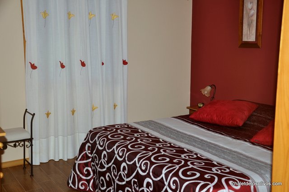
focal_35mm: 48
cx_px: 144
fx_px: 385
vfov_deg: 28.0
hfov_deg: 41.2
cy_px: 96
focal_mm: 32
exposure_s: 1/60
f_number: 4.2
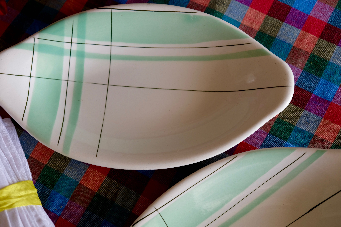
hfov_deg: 32.9
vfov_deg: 22.3
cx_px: 170
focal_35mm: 61
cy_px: 114
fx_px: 578
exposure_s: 1/125
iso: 250
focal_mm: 40.7
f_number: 4
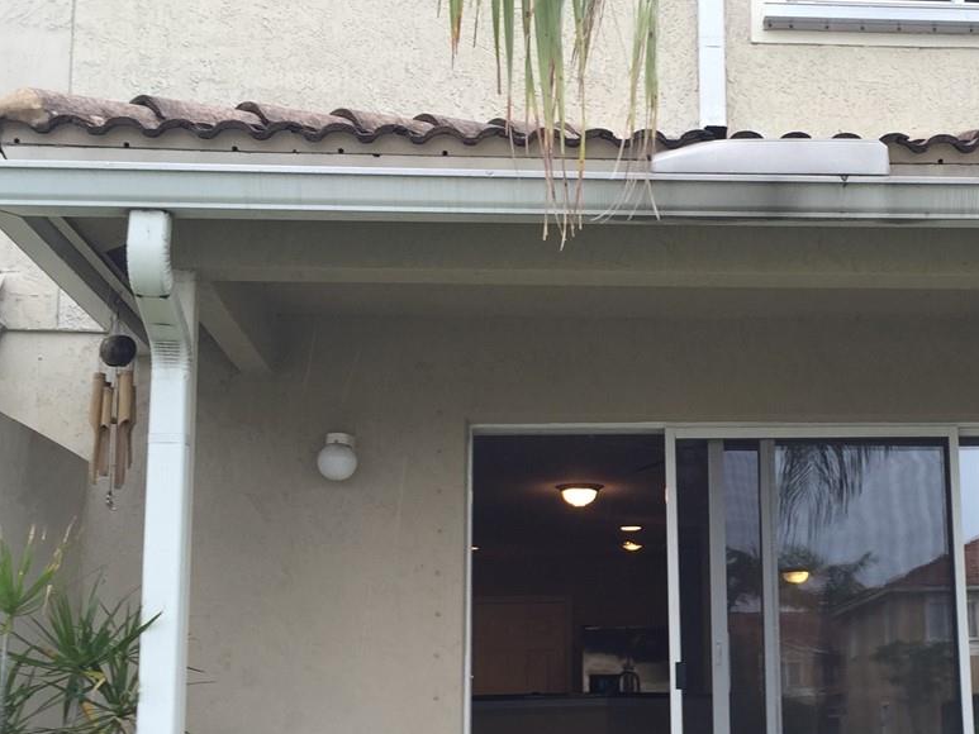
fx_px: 1697
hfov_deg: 31.3
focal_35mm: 60
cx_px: 788
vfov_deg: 24.4
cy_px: 433
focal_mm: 4.15
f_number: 2.2
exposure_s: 1/121
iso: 32
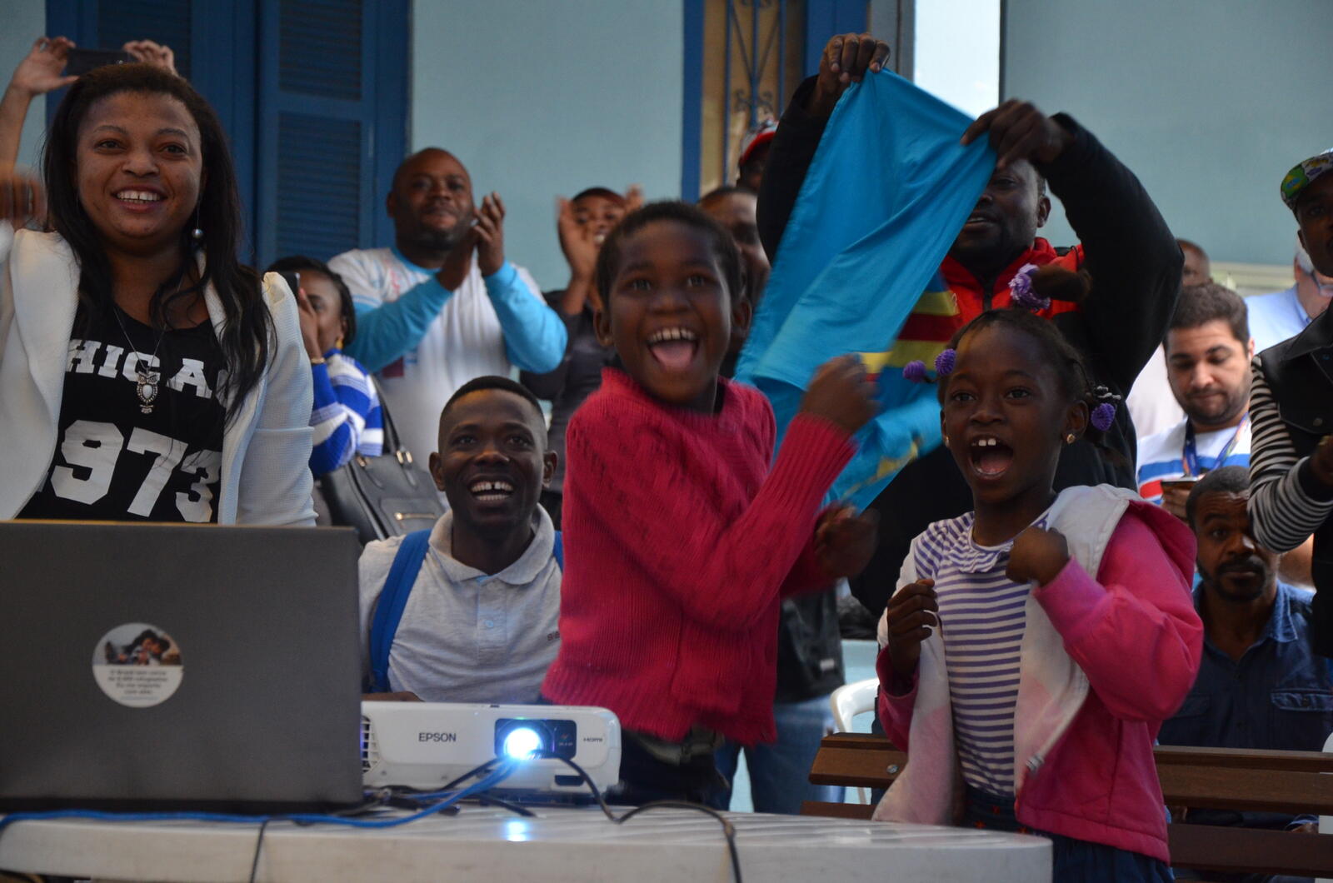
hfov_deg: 19.5
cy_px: 442
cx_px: 666
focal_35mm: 105
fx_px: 3880
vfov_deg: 13.0
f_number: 5.3
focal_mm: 70
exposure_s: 1/80
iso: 1000
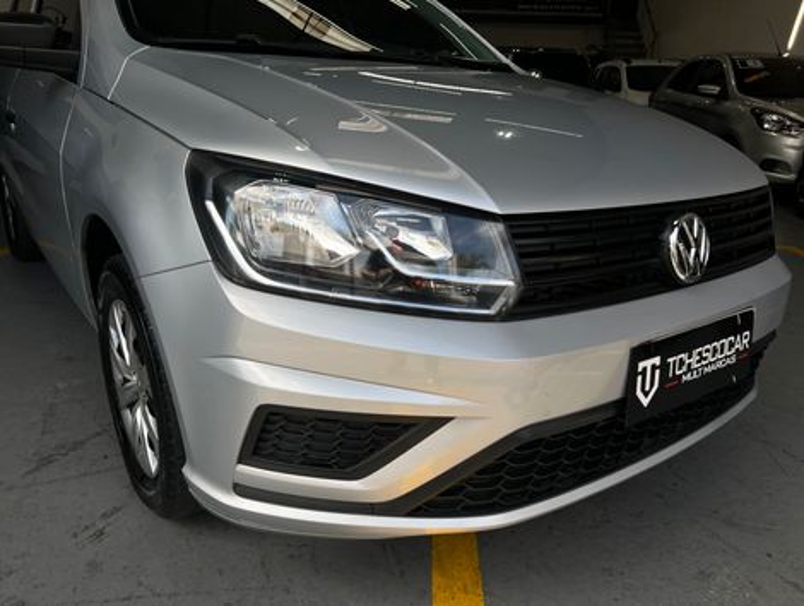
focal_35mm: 26
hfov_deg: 67.2
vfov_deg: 53.2
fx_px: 605
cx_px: 402
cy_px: 303
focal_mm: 5.7
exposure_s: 1/1449
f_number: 1.5
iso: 50
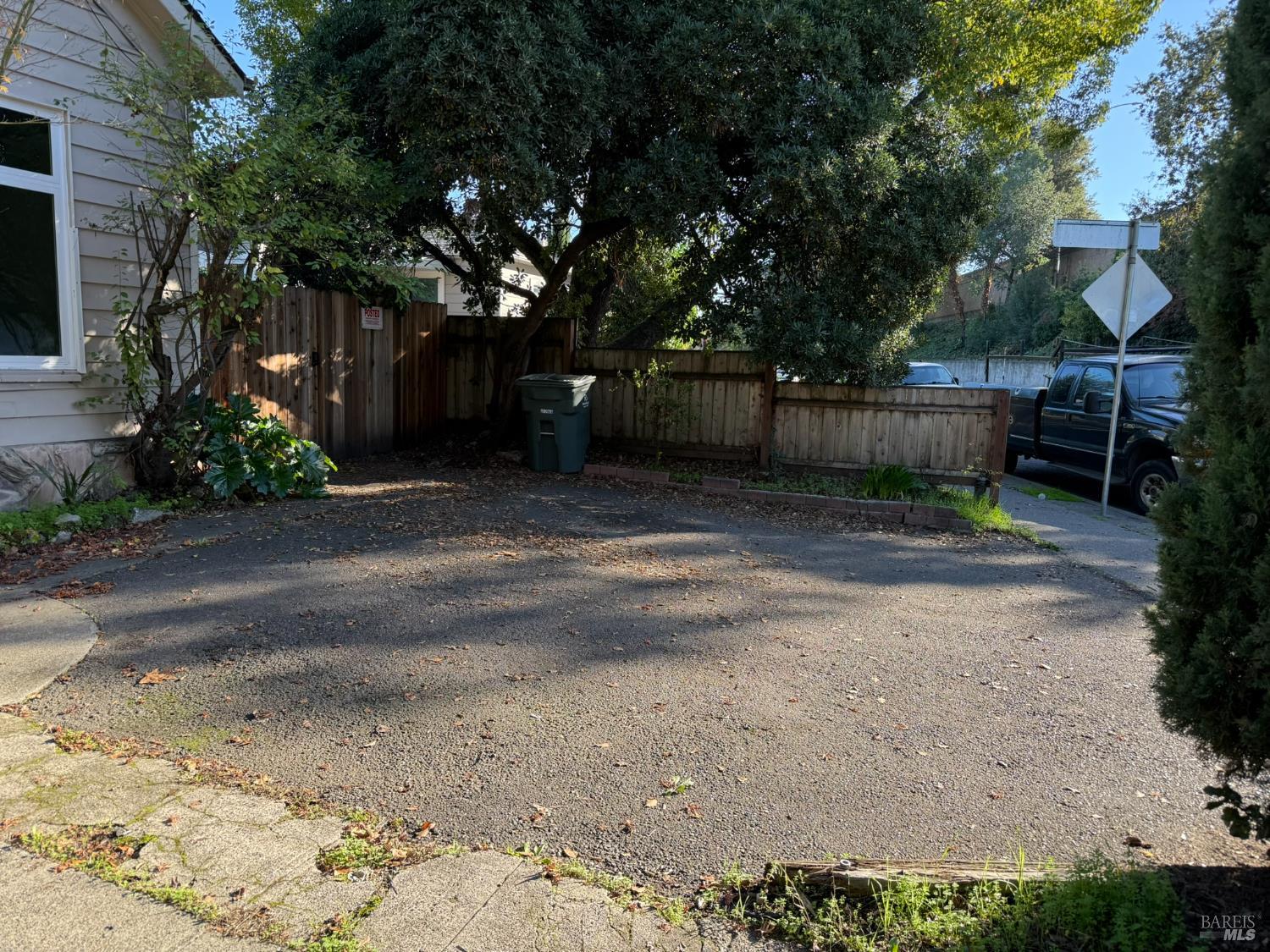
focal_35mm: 24
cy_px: 476
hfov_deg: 71.6
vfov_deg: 56.8
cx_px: 635
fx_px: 881
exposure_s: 1/528
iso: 80
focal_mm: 6.76
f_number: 1.78
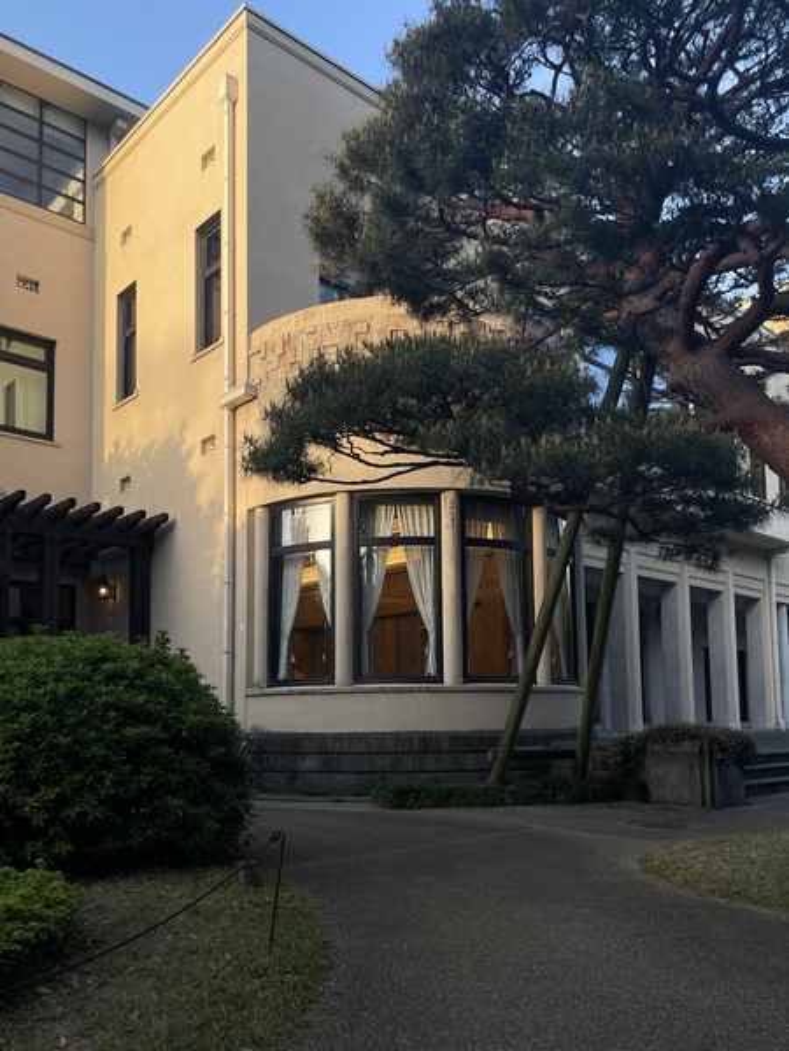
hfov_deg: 53.1
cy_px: 526
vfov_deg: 67.3
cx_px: 394
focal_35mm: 26
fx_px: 790
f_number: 1.6
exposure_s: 1/261
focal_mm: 4.2
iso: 40
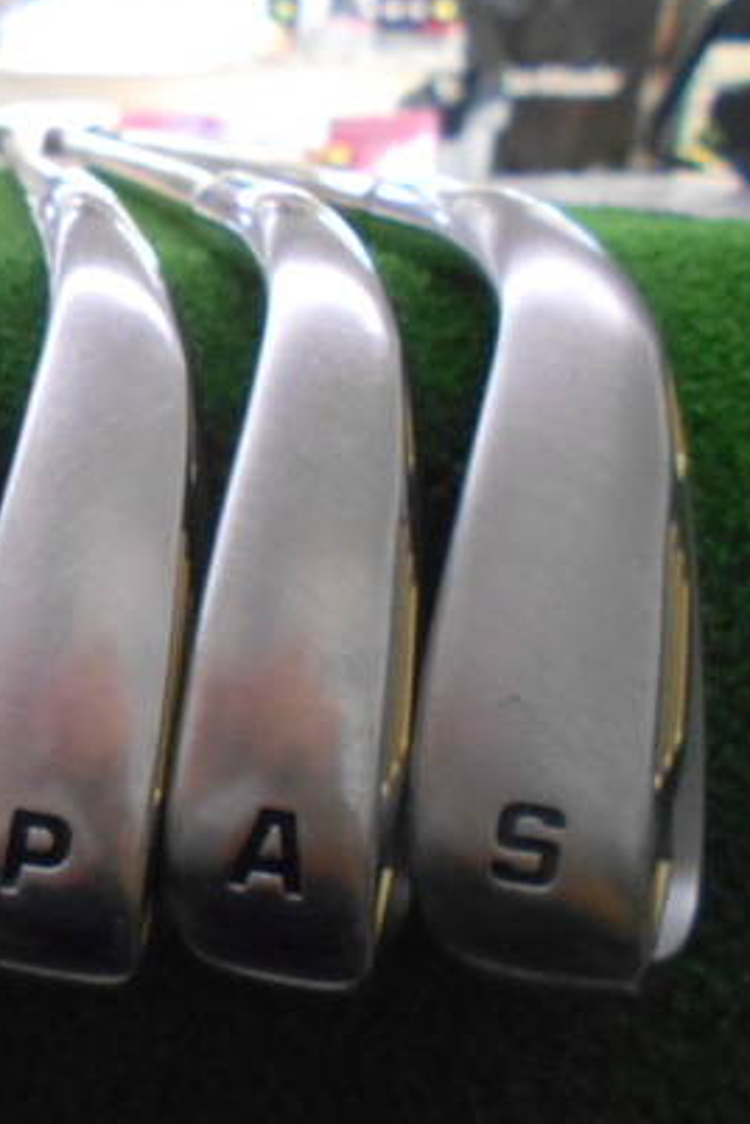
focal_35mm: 43
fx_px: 1344
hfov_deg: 28.0
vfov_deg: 45.4
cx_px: -106
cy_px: 610
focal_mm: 4.6
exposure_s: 1/200
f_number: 3.2
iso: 800
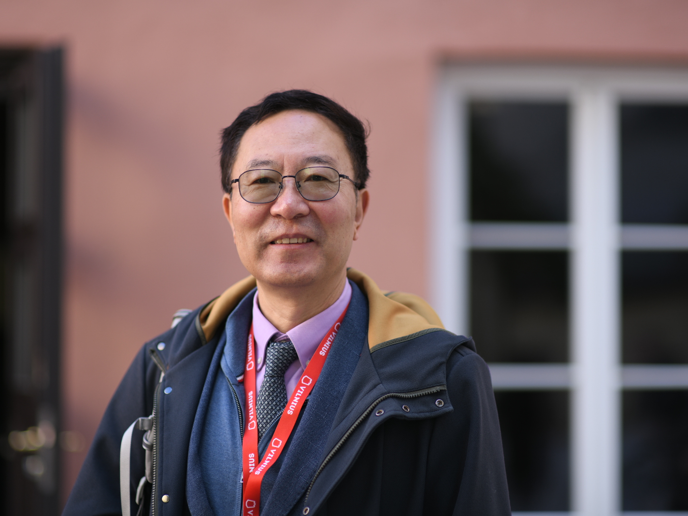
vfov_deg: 15.9
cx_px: 320
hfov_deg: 21.1
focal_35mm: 93
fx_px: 1848
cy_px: 259
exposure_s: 1/640
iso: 100
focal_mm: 85
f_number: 1.4
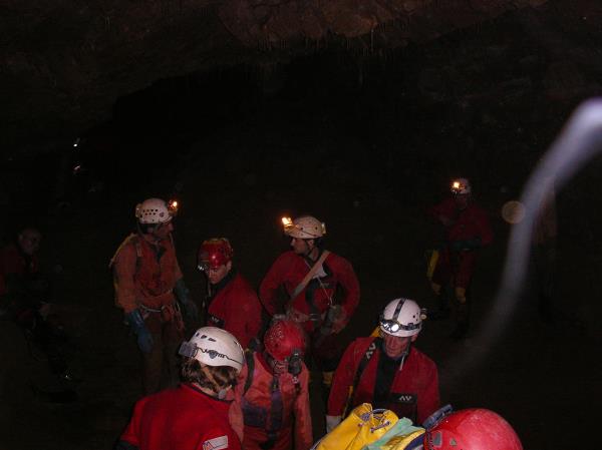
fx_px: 643
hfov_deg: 50.2
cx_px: 301
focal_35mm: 37
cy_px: 225
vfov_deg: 38.6
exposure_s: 1/60
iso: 200
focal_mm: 5.7
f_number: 2.8
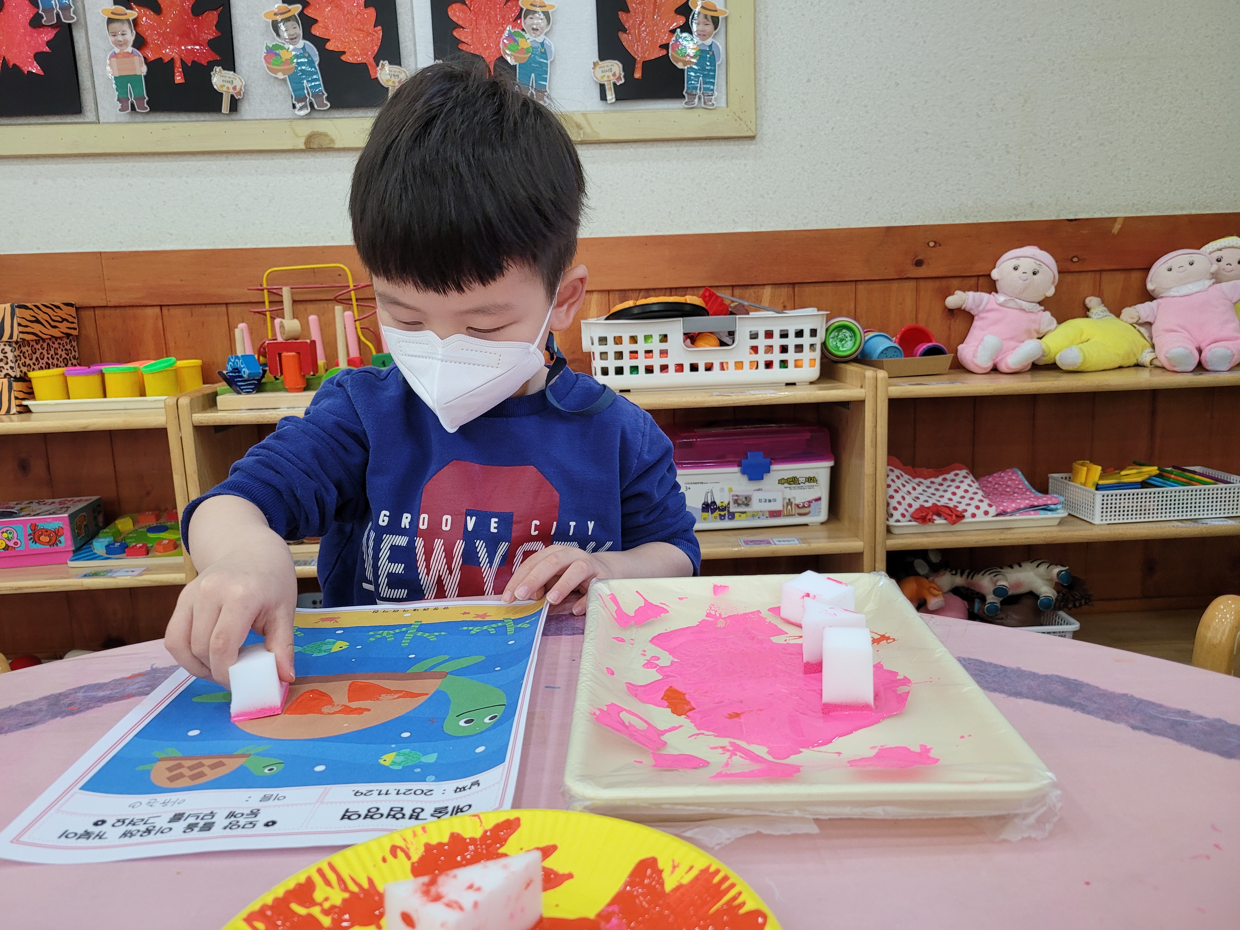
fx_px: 931
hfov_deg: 67.3
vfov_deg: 53.1
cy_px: 465
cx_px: 620
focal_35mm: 26
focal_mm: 5.4
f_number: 1.8
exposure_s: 1/120
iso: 160
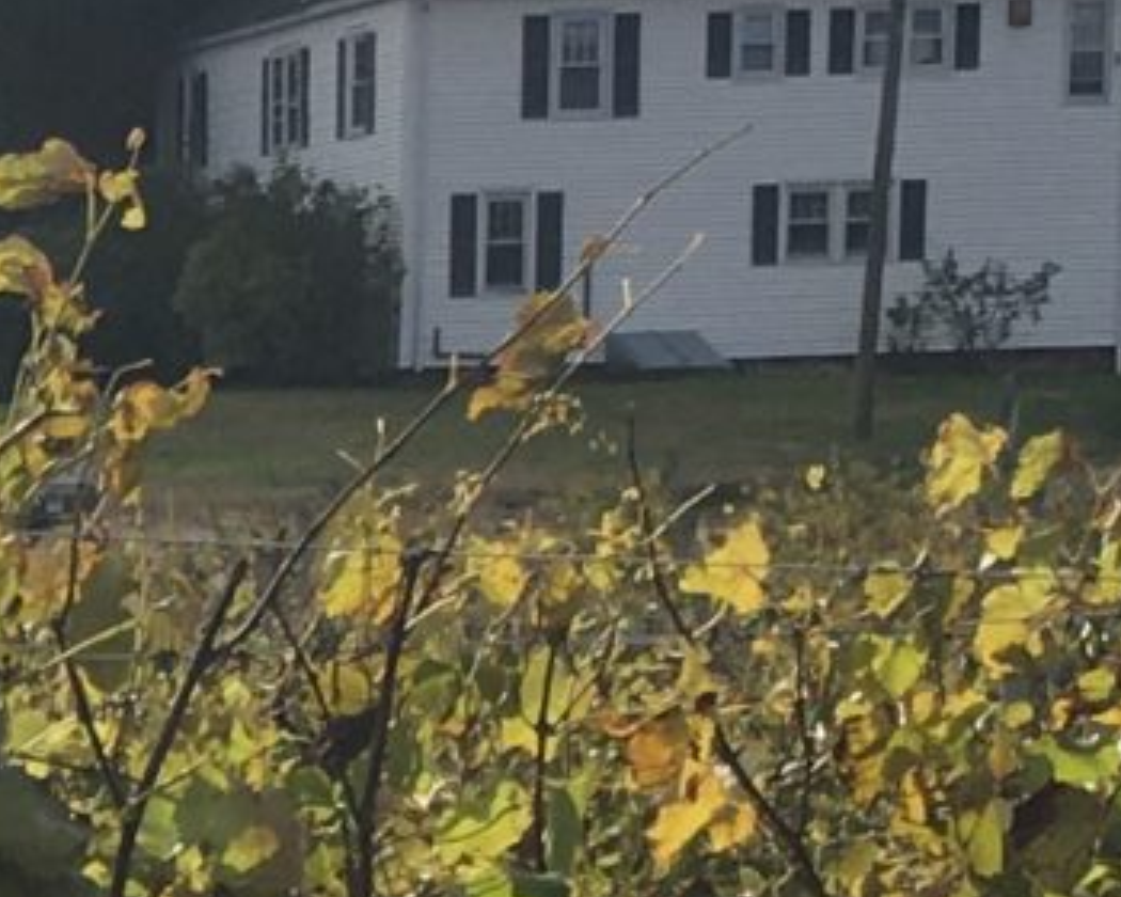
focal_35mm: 207
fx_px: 6868
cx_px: -1006
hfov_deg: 8.9
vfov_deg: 7.2
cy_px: 1820
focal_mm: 4.15
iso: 25
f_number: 2.2
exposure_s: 1/1399
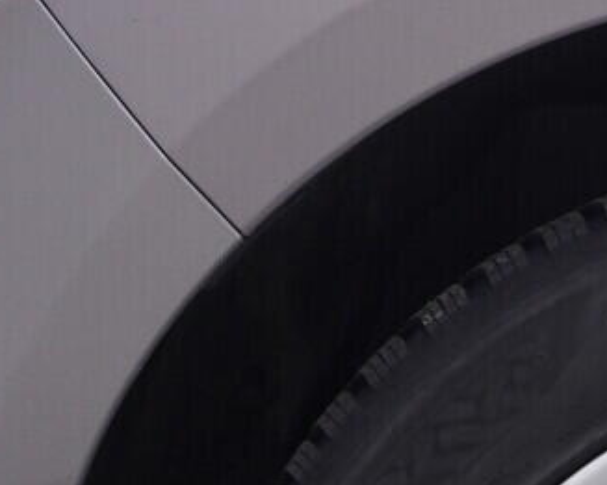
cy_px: 727
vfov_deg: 10.0
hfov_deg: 12.4
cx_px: 897
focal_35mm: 149
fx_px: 2674
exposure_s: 1/60
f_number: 3.5
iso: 125
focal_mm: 24
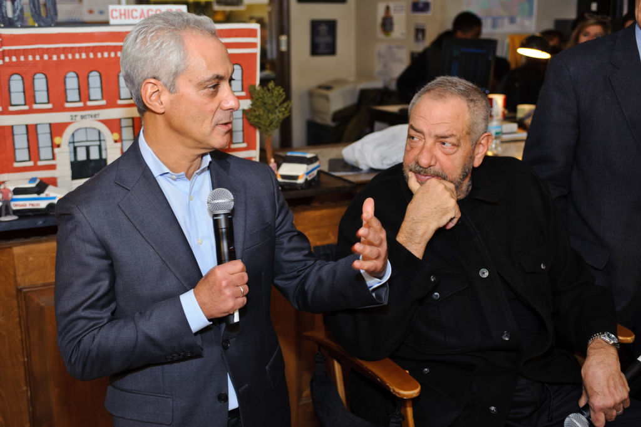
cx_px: 320
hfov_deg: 46.4
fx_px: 747
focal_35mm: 42
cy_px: 214
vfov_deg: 31.8
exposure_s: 1/60
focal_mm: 42
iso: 800
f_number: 4.5
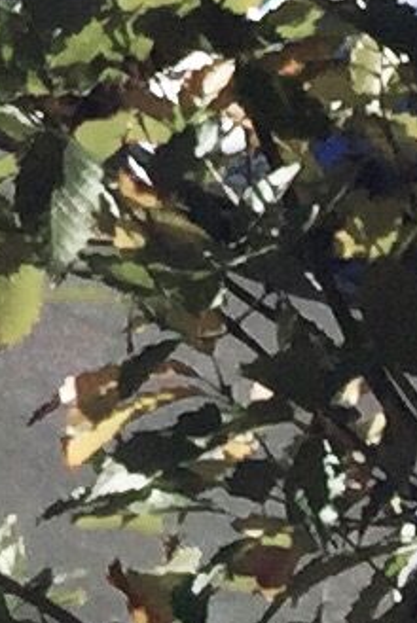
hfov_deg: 4.3
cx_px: -1192
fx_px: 5184
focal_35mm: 299
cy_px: -1591
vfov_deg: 6.1
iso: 32
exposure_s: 1/3968
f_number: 2.2
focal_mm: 4.15
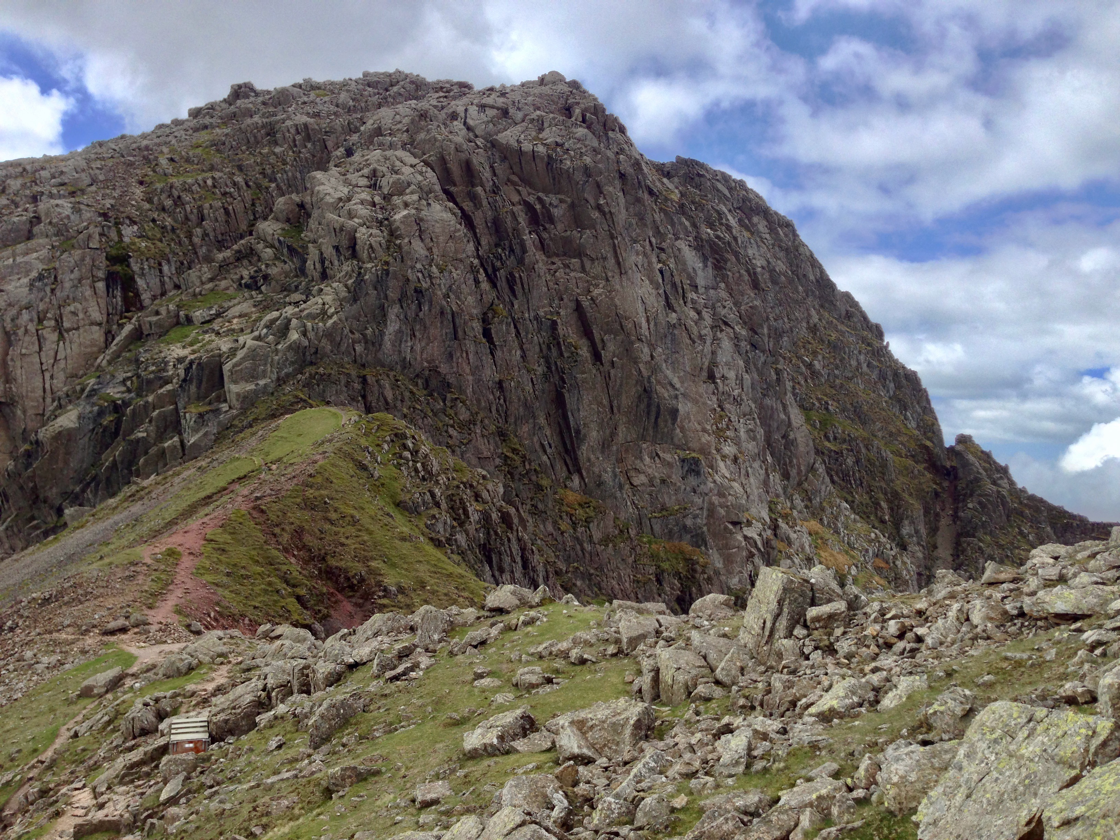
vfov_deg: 42.9
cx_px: 560
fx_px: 1068
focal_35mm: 33
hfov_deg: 55.4
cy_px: 420
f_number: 2.4
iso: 50
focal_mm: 4.13
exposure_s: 1/616
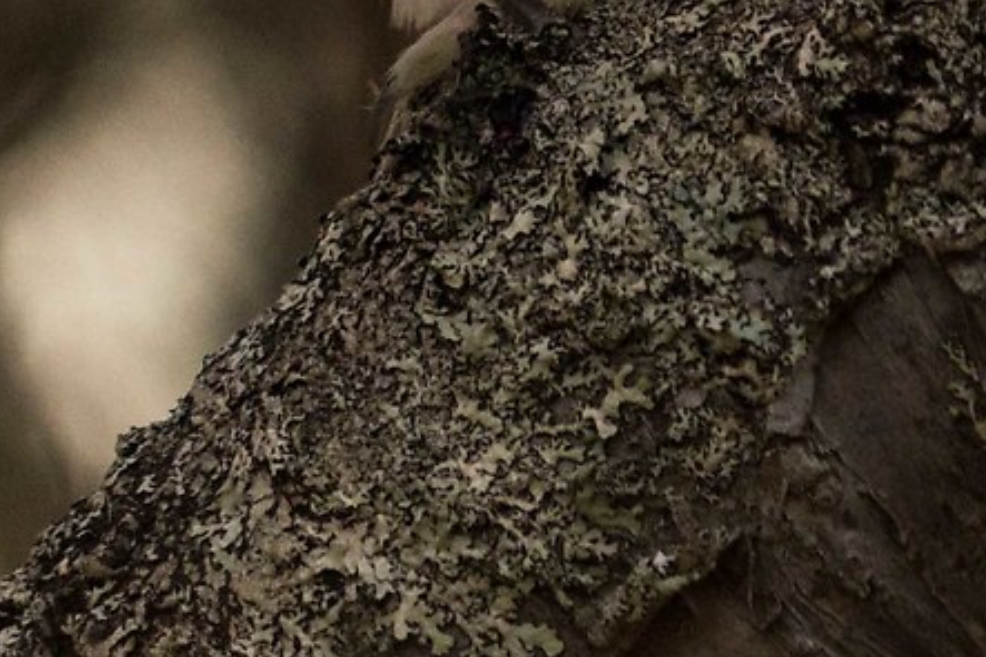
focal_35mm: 1625
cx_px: 452
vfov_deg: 0.8
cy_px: -1000
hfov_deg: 1.3
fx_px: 44488
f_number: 4
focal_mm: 200
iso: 800
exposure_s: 1/1250
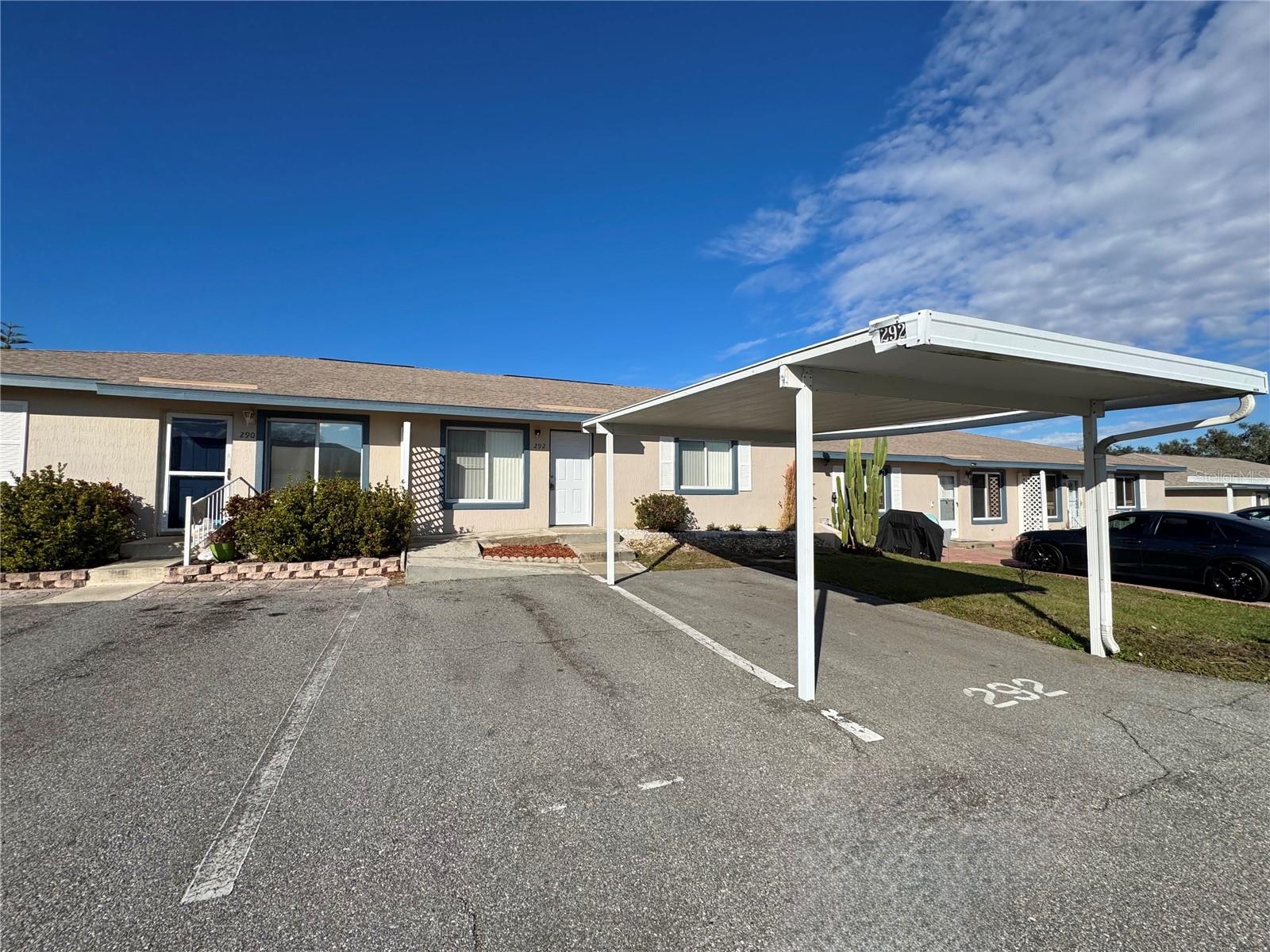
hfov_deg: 102.1
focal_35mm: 14
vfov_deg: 85.7
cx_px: 635
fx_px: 514
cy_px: 476
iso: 50
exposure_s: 1/3390
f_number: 2.2
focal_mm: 2.22
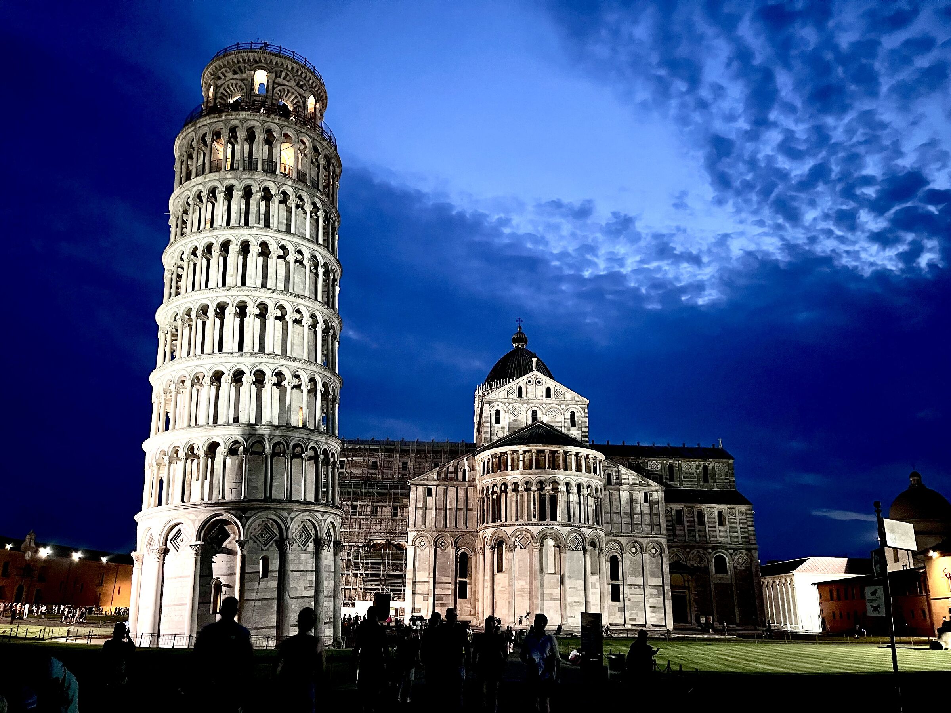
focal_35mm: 26
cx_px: 476
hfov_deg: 67.3
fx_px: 714
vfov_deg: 53.1
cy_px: 356
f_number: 1.6
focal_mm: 5.1
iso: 1250
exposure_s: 1/17
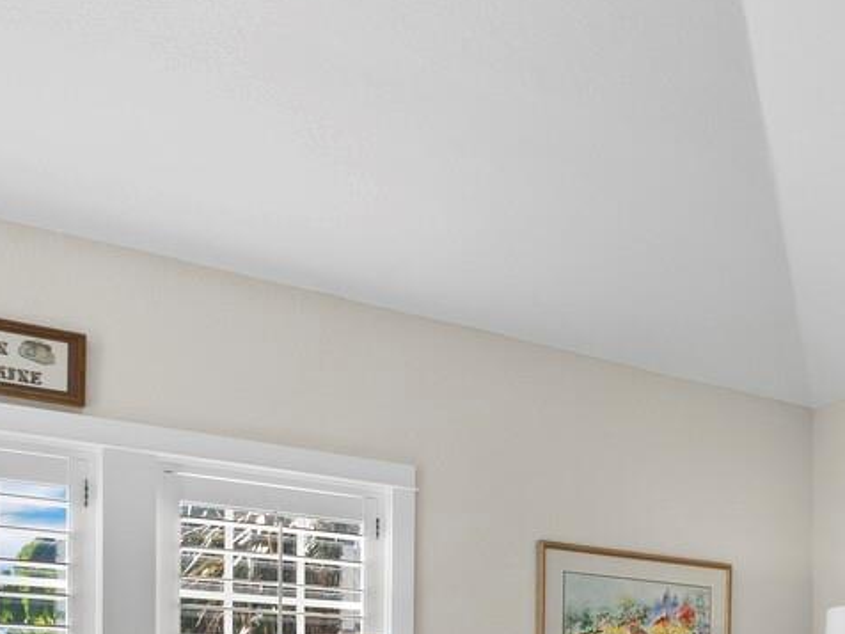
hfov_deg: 36.6
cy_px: 726
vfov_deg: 27.7
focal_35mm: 47
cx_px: 829
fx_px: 1147
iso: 320
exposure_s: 1/13
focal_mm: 7
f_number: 11
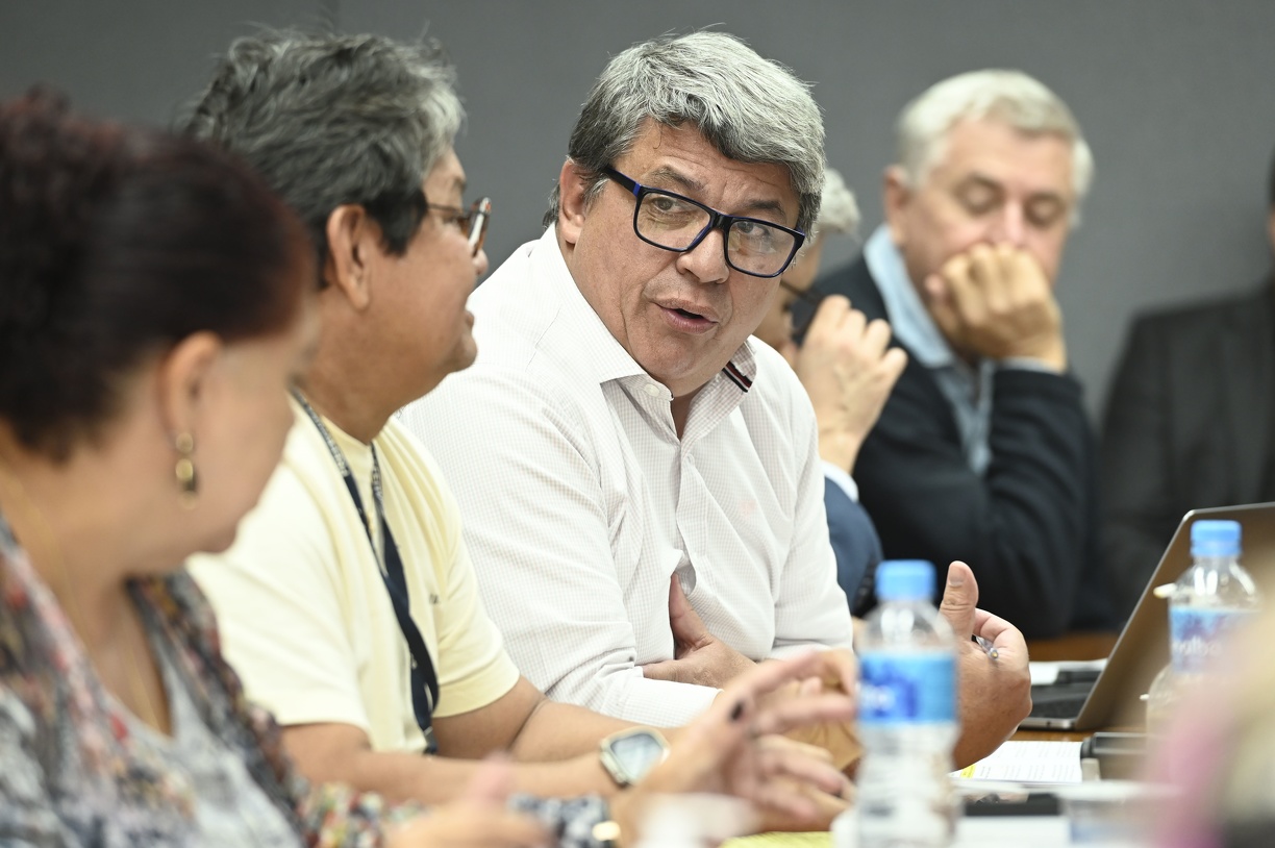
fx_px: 7077
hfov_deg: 10.3
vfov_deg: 6.9
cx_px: 638
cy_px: 424
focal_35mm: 200
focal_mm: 200
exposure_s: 1/200
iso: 2000
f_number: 4.5
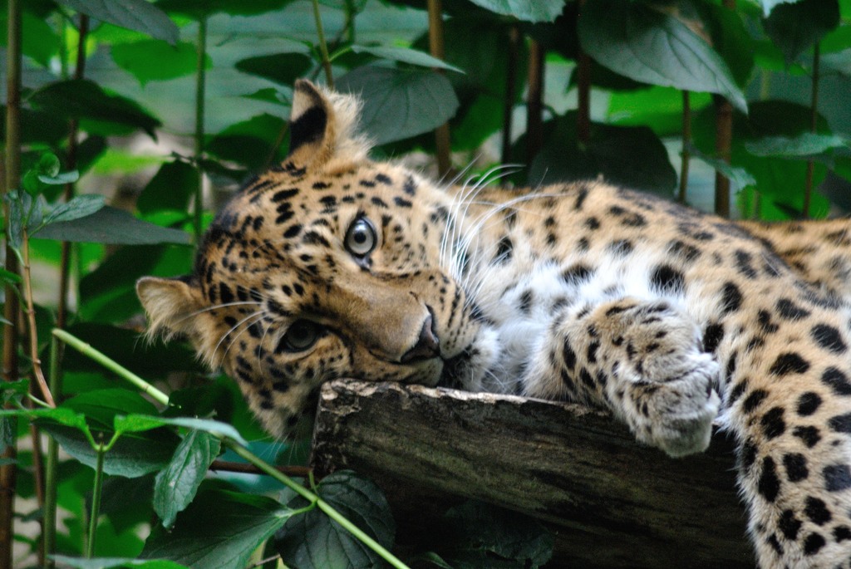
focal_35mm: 450
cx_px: 426
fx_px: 10648
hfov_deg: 4.6
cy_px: 284
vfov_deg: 3.1
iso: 800
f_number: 5.6
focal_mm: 300
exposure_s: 1/25
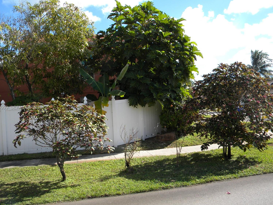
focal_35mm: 30
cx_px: 131
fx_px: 237
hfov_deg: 59.9
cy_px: 108
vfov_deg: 46.8
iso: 80
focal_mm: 5
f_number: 3.5
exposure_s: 1/580
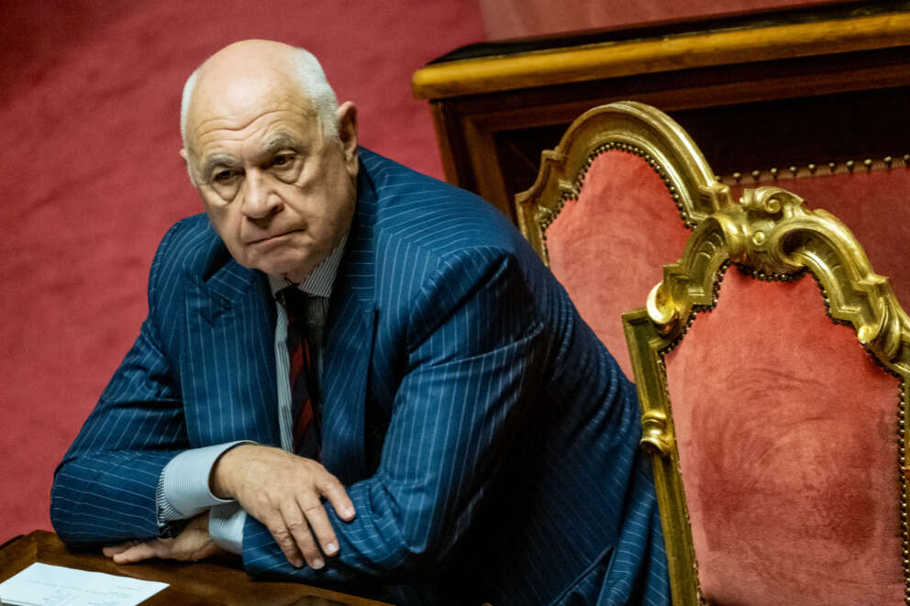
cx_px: 455
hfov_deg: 3.4
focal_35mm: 600
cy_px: 303
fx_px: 15163
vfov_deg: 2.3
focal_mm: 400
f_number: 5.6
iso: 8000
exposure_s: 1/125
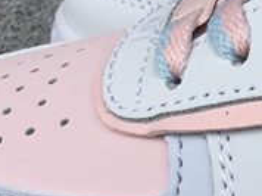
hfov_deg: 10.7
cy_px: 98
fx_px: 1187
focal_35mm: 157
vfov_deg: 9.4
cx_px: 633
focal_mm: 3.3
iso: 25
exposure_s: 1/426
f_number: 2.4
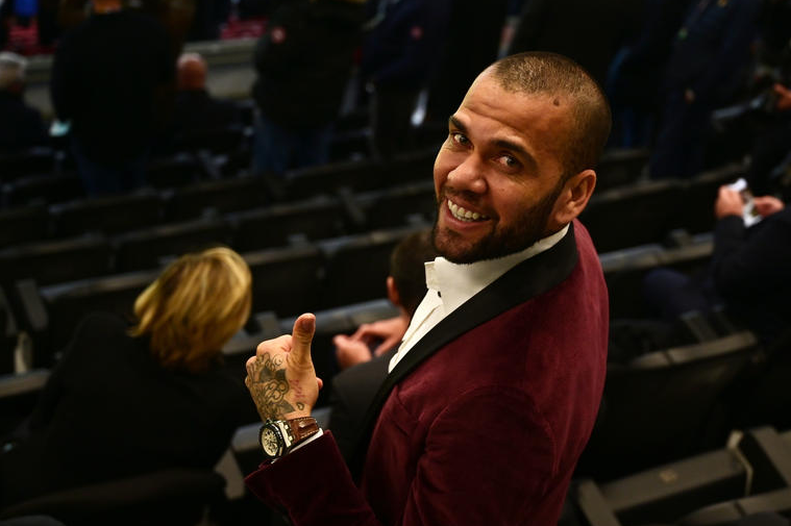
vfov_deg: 21.5
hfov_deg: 31.8
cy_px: 248
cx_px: 478
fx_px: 1383
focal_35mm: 63
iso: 1600
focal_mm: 52
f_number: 4
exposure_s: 1/160
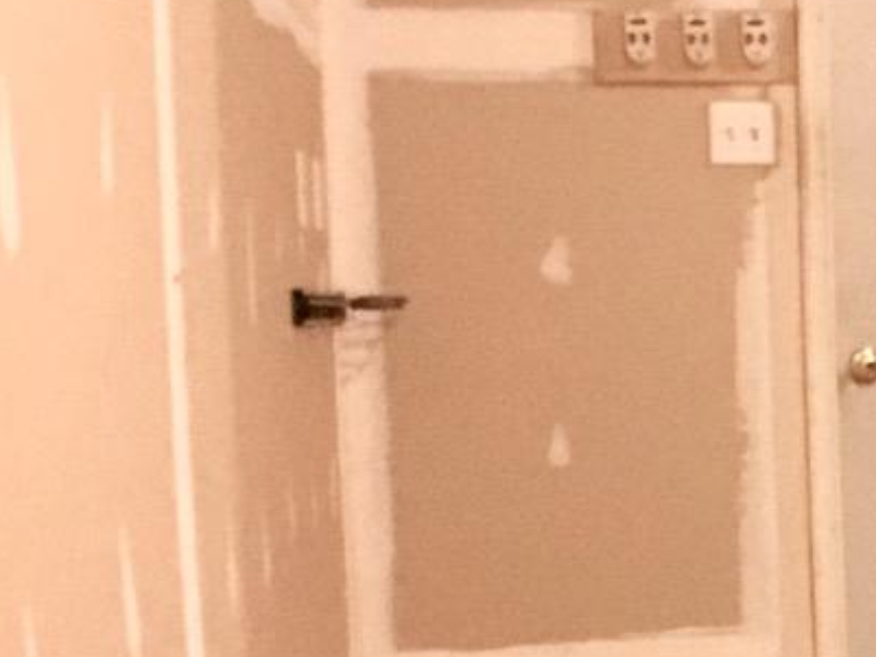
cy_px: 598
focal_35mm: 148
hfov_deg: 11.9
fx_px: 3746
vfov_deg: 10.0
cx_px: 1778
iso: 80
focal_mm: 4.15
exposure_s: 1/4
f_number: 2.2
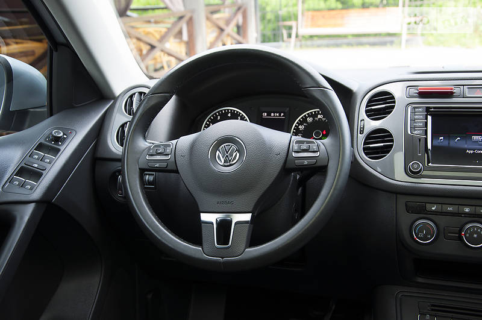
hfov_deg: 41.2
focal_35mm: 48
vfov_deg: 28.0
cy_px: 160
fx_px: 642
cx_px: 241
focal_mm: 32
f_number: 5.6
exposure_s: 1/20
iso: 100
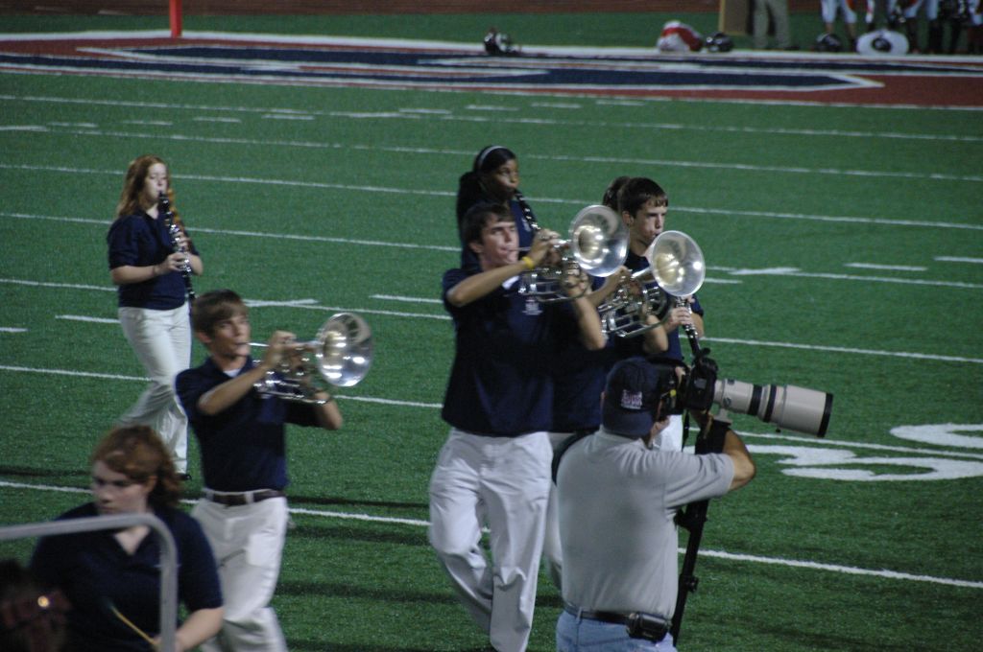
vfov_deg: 4.6
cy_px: 326
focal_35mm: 300
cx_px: 492
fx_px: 8181
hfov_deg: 6.9
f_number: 5.6
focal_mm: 200
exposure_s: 1/40
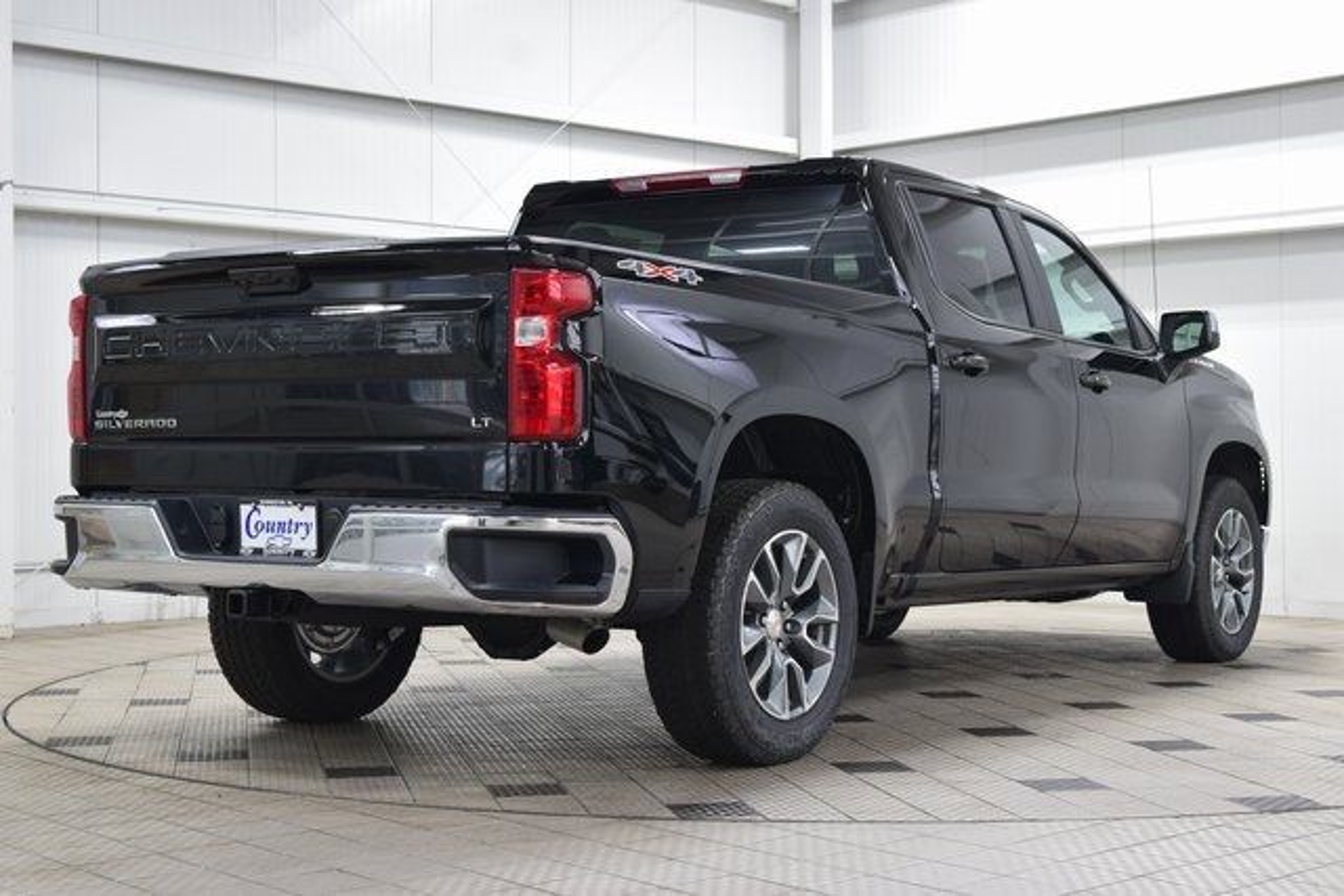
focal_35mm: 57
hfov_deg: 35.0
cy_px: 448
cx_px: 672
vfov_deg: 23.8
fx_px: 2128
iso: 720
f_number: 6.3
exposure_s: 1/15
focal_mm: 38
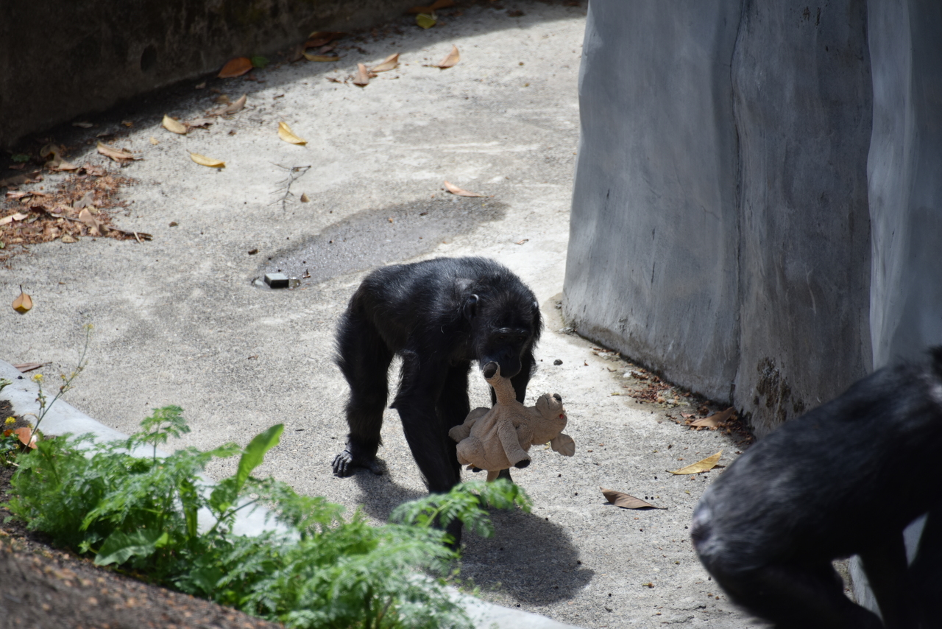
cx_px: 471
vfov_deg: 4.6
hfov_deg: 6.9
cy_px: 314
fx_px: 7851
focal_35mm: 300
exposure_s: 1/640
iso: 320
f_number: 5.6
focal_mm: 300
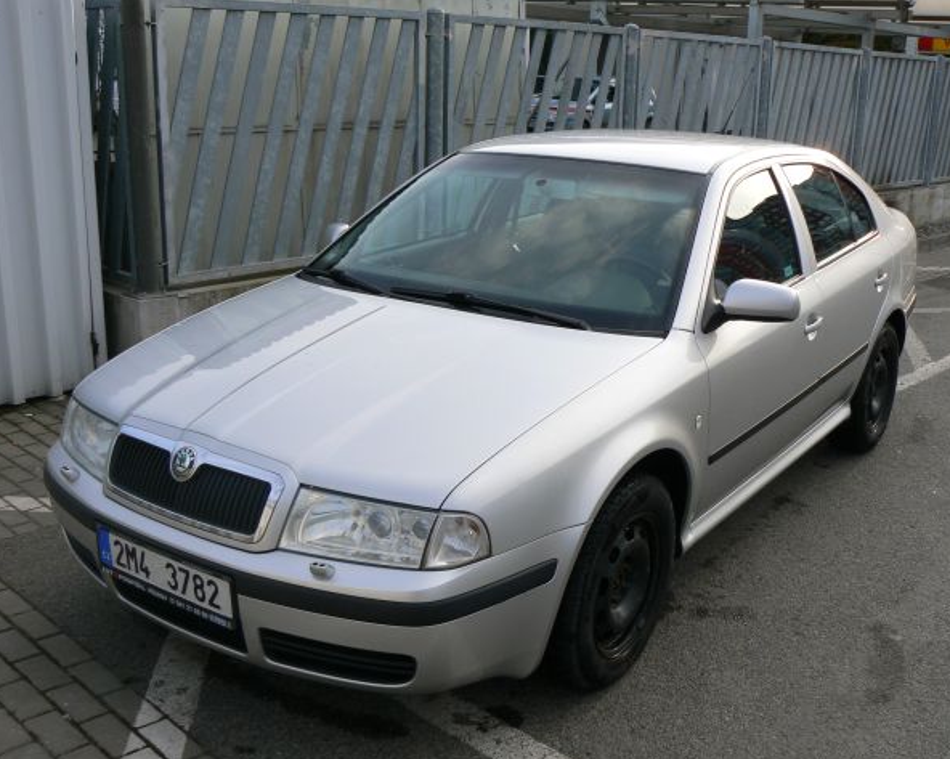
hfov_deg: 47.9
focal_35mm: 38
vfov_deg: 39.1
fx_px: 1068
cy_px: 382
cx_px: 505
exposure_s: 1/200
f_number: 5.6
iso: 80
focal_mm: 6
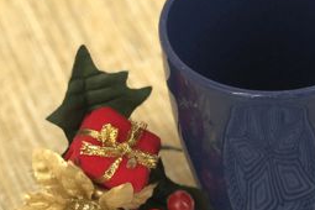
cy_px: 251
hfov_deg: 16.4
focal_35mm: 124
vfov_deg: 10.9
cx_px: 240
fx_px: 1085
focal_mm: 6.6
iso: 25
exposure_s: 1/60
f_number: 2.8
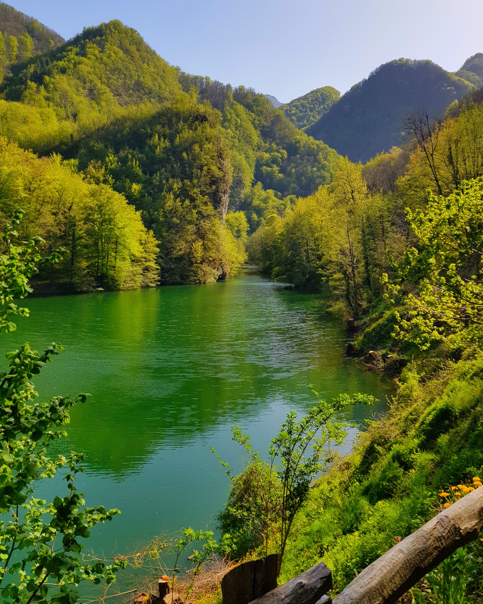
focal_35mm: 28
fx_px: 500
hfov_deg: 51.5
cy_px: 286
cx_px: 236
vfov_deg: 62.2
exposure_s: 1/2448
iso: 40
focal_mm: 4.3
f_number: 1.7
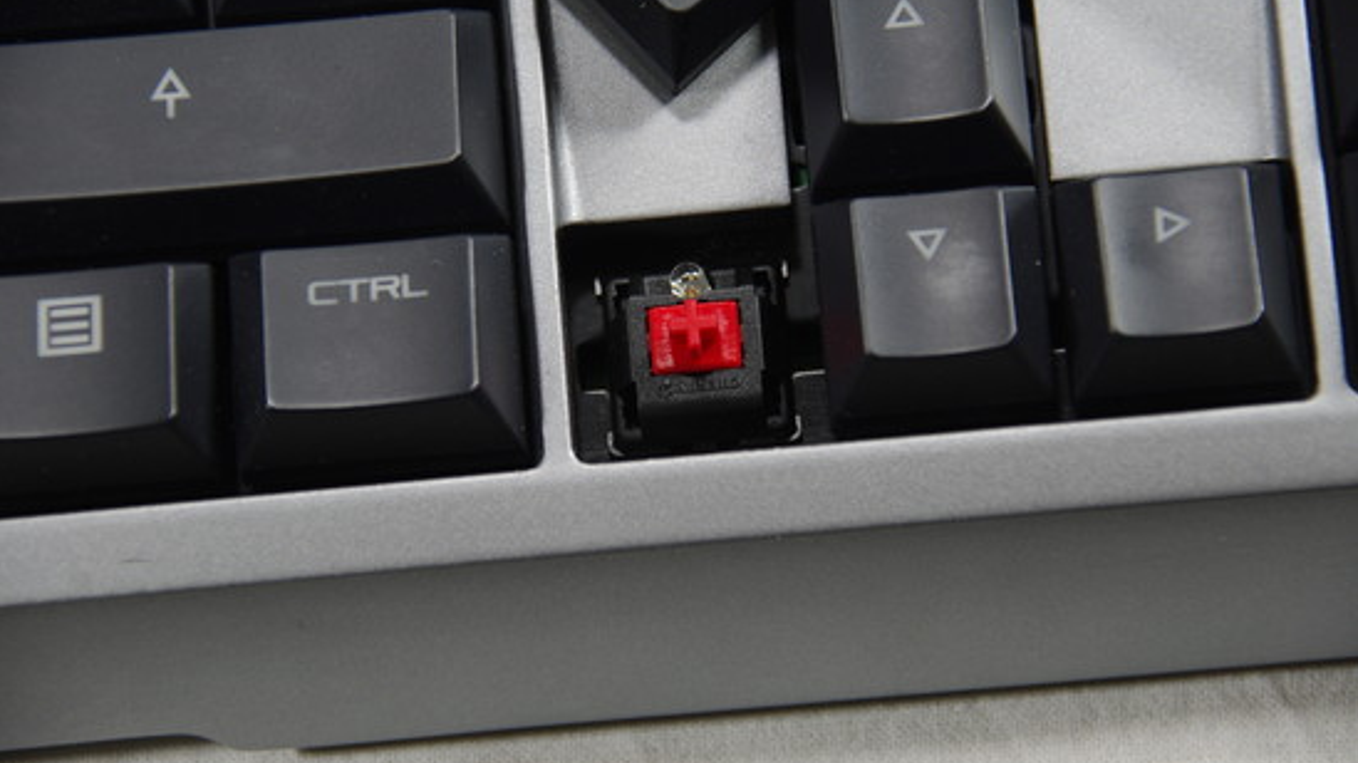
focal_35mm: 315
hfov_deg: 6.9
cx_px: 679
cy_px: 341
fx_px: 11341
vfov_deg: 3.9
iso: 200
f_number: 6.7
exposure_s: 1/30
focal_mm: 200
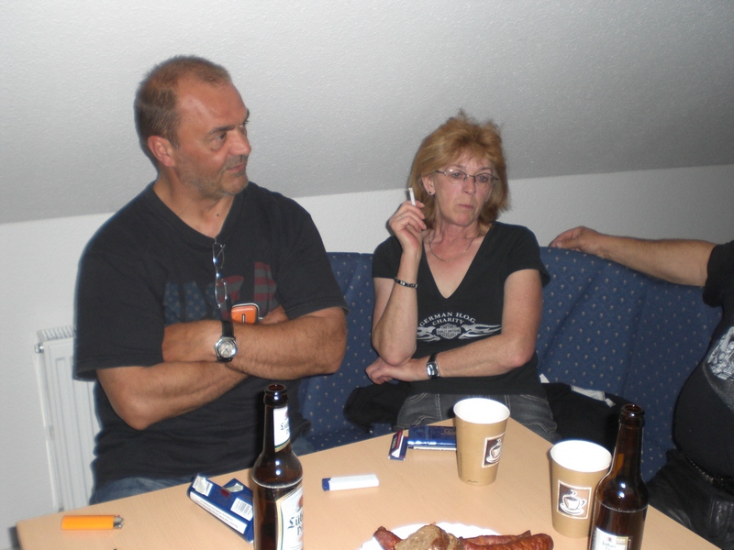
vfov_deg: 37.7
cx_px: 367
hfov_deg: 49.0
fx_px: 806
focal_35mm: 38
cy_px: 275
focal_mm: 6.3
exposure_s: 1/60
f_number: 3.1
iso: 100
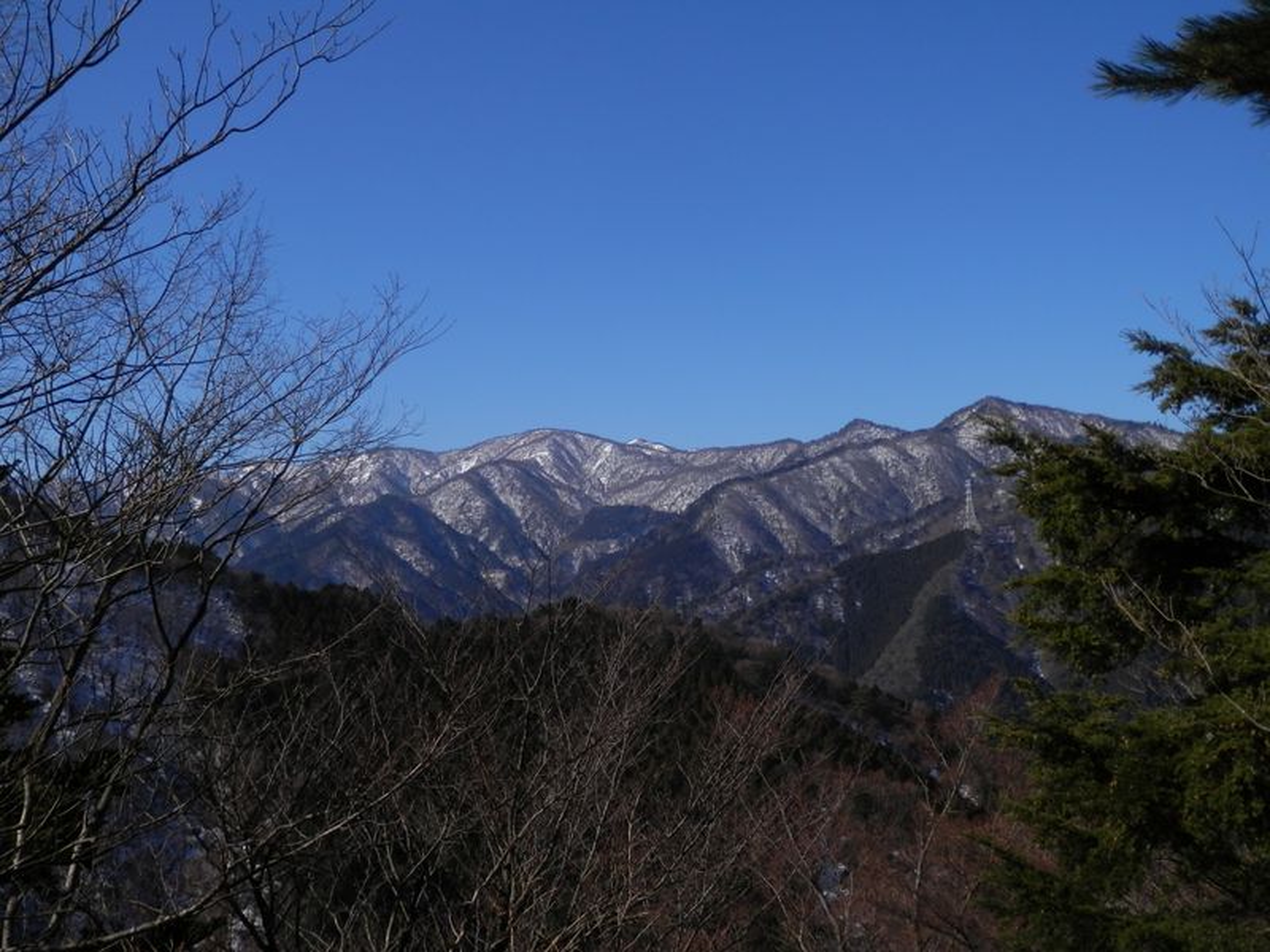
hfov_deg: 50.1
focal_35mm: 37
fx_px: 1357
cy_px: 476
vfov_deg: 38.7
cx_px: 635
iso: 80
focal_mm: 6.6
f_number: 10.1
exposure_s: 1/200
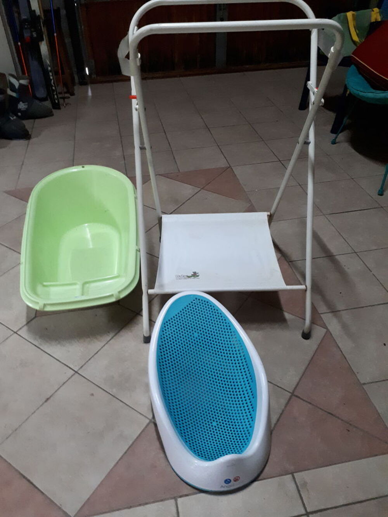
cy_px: 258
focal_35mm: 27
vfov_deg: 65.3
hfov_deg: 51.4
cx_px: 194
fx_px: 403
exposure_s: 1/17
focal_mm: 3.6
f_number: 1.9
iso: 640
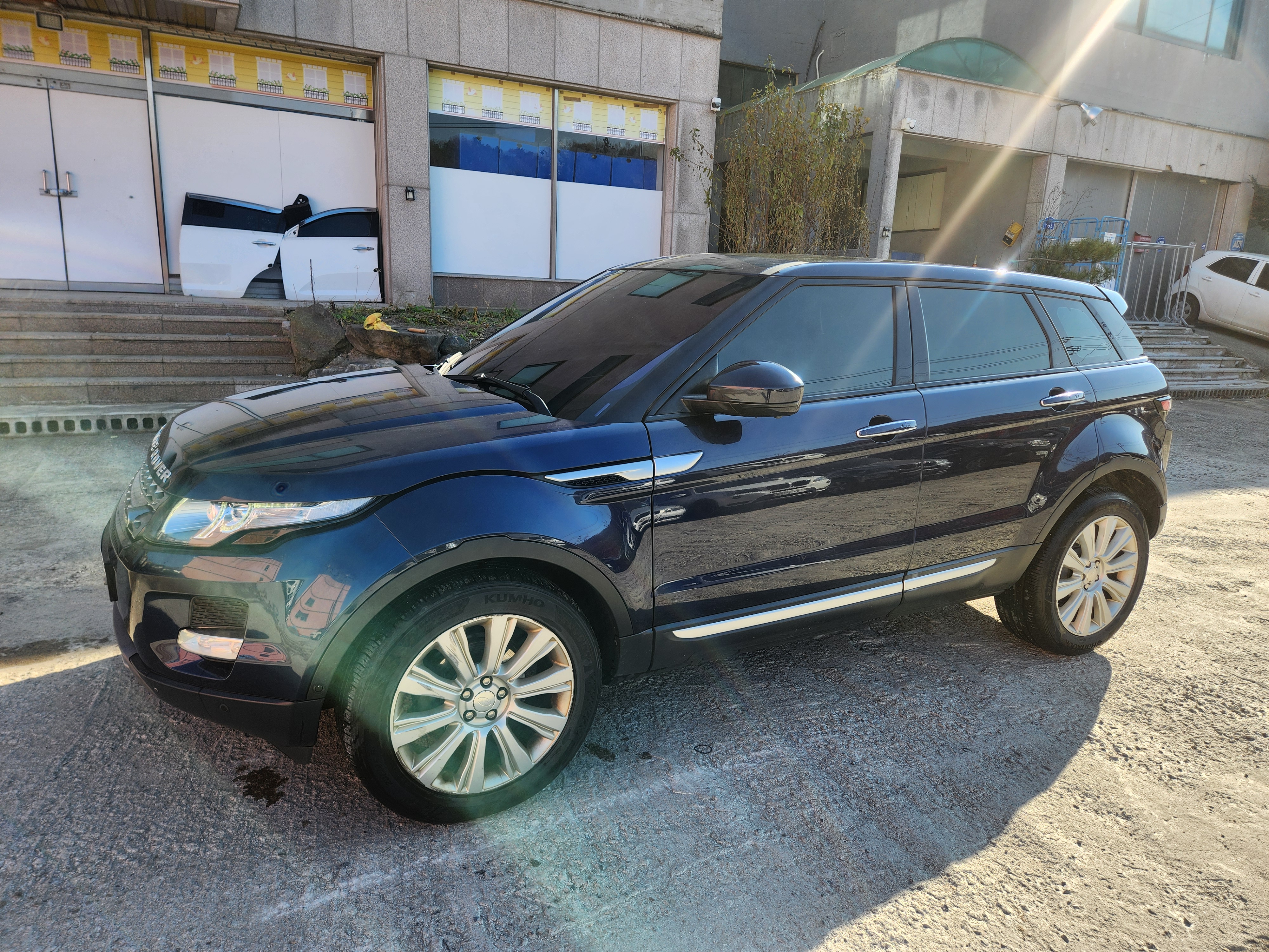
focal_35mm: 23
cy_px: 476
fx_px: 843
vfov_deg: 58.9
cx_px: 634
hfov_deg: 73.9
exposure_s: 1/522
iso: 20
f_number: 1.8
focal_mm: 5.4
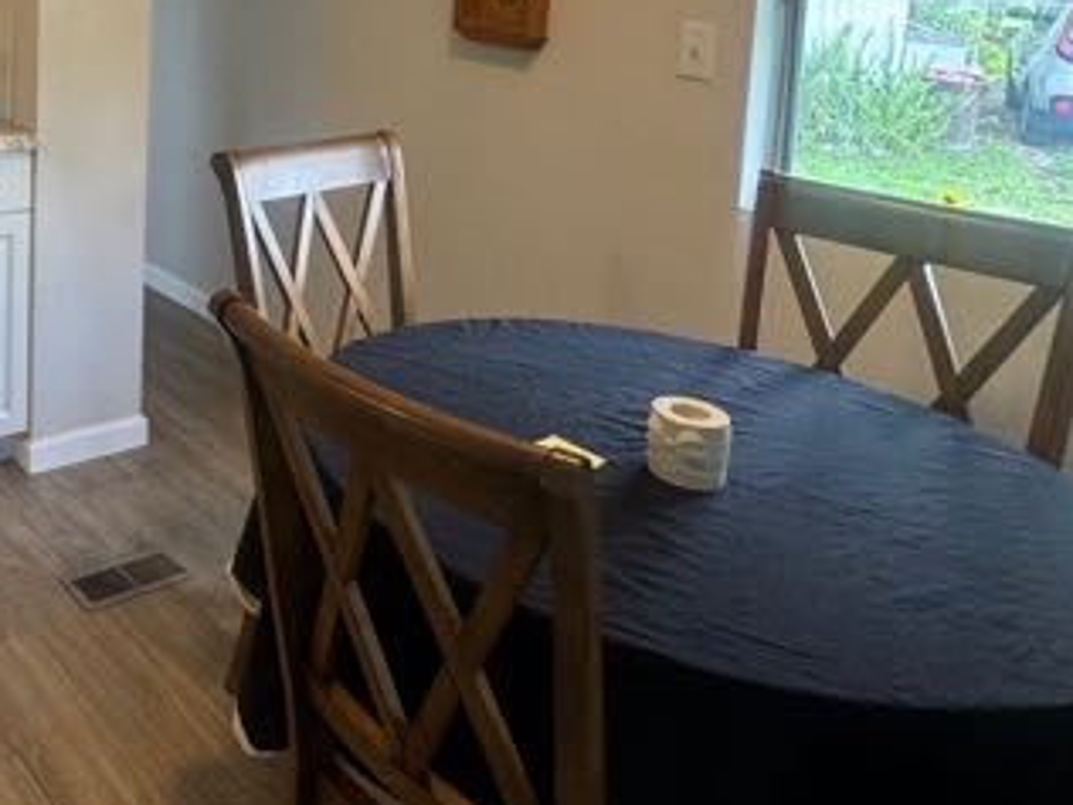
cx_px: 31
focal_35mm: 37
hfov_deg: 43.8
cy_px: 15
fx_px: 1147
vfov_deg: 35.3
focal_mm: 2.22
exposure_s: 1/60
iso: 160
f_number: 2.2
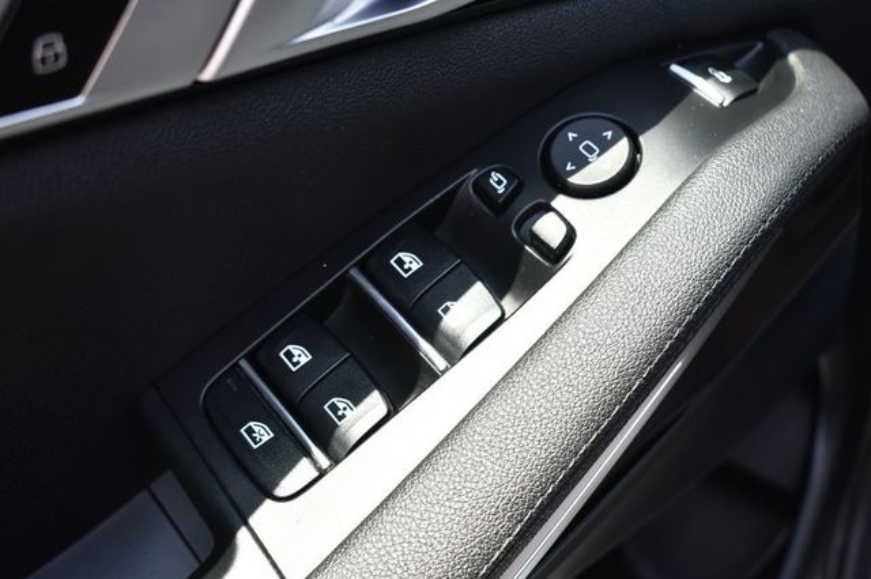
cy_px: 290
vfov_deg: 29.2
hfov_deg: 42.8
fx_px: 1112
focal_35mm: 46
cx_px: 436
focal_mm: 31
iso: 400
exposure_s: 1/250
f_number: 5.6
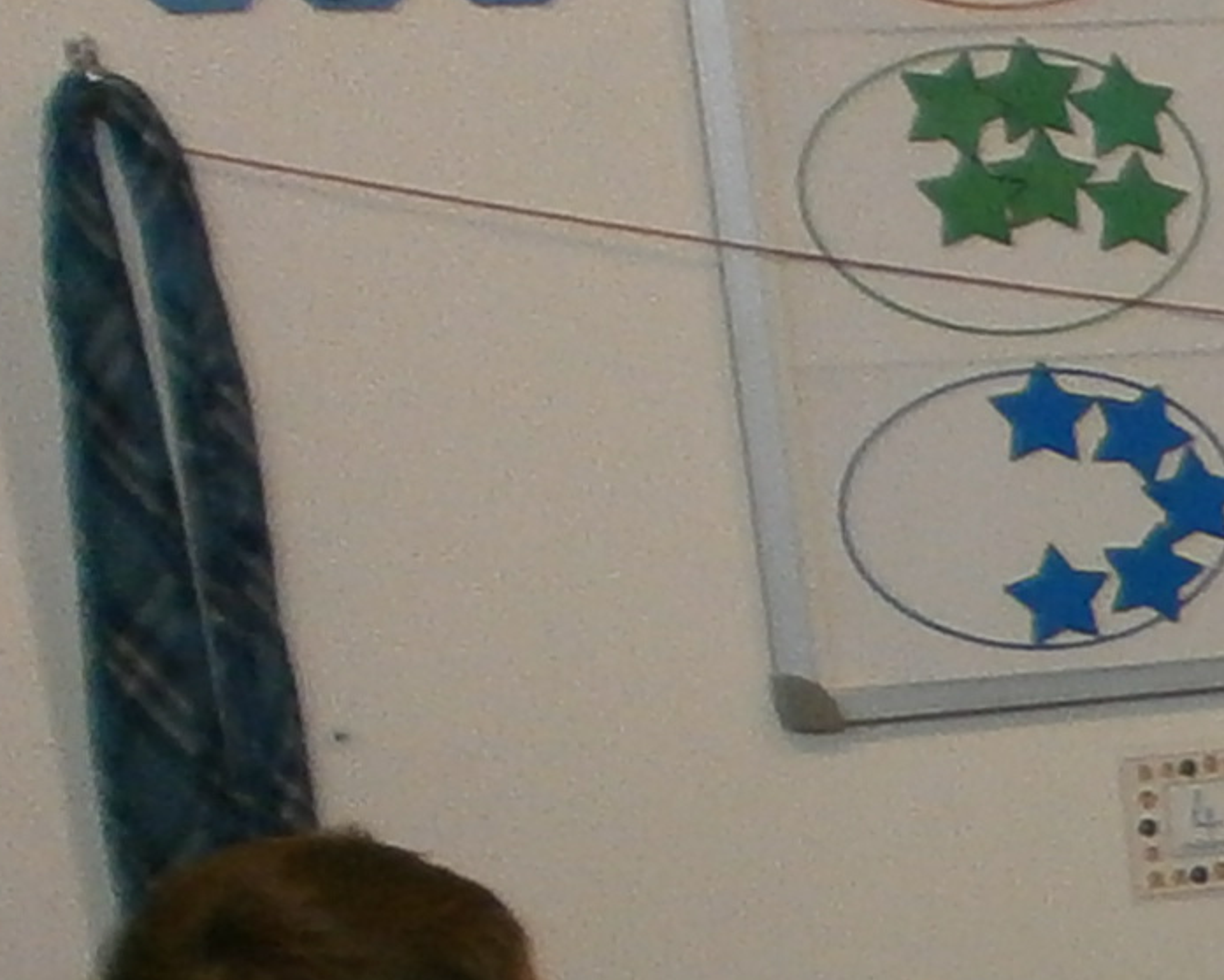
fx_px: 5435
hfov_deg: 10.3
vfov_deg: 9.8
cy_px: 1719
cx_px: 3345
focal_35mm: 150
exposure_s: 1/30
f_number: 2.9
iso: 125
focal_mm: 4.8
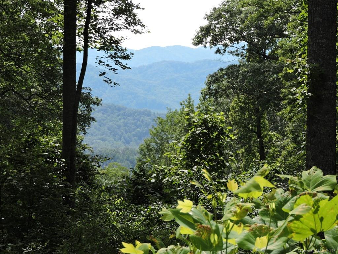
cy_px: 127
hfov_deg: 14.6
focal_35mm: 135
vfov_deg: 11.0
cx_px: 169
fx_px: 1318
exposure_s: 1/320
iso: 100
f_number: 4.3
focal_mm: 24.1
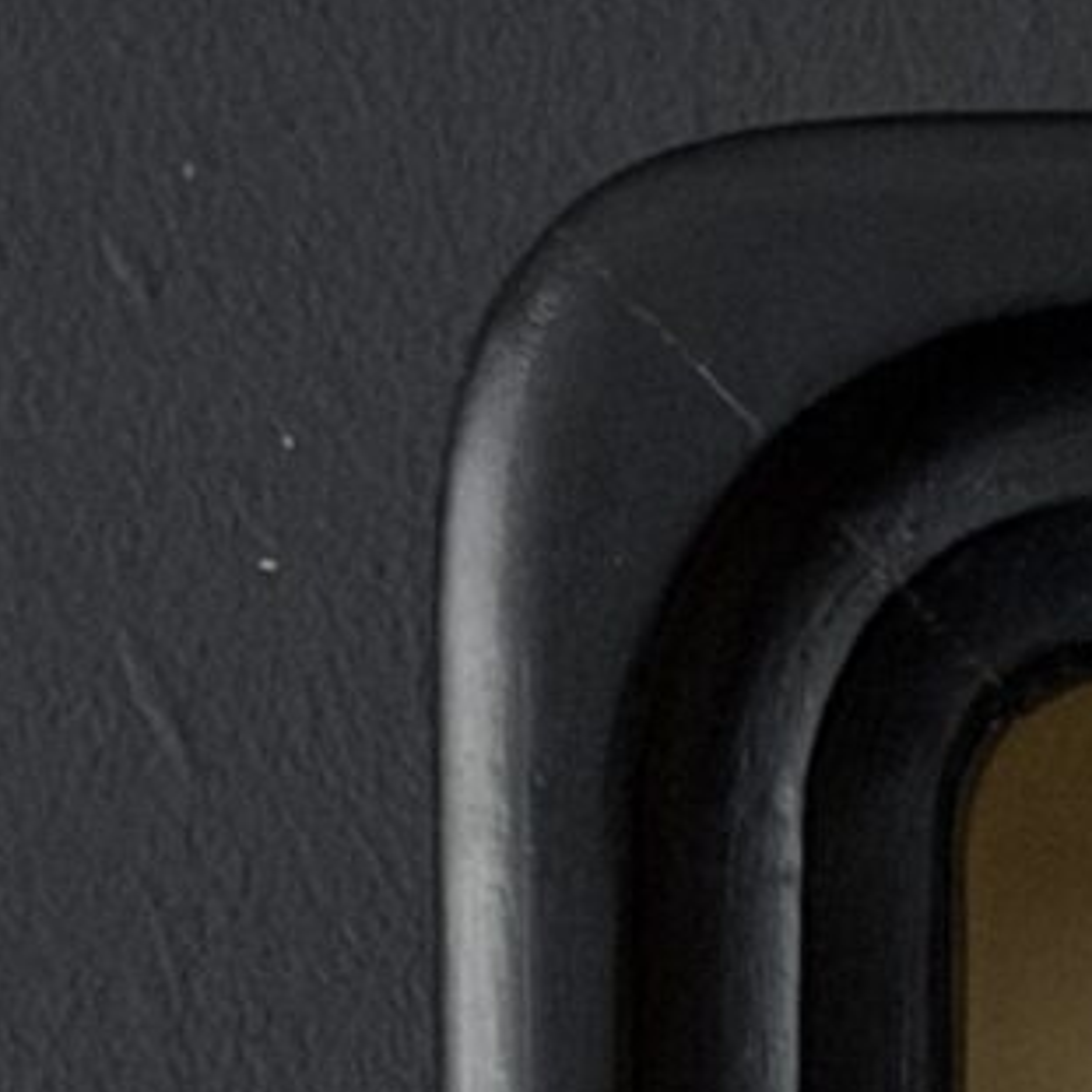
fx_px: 12456
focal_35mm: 349
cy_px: 3192
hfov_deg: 5.0
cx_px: 1896
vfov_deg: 4.8
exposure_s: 1/25
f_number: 1.78
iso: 500
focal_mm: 6.76
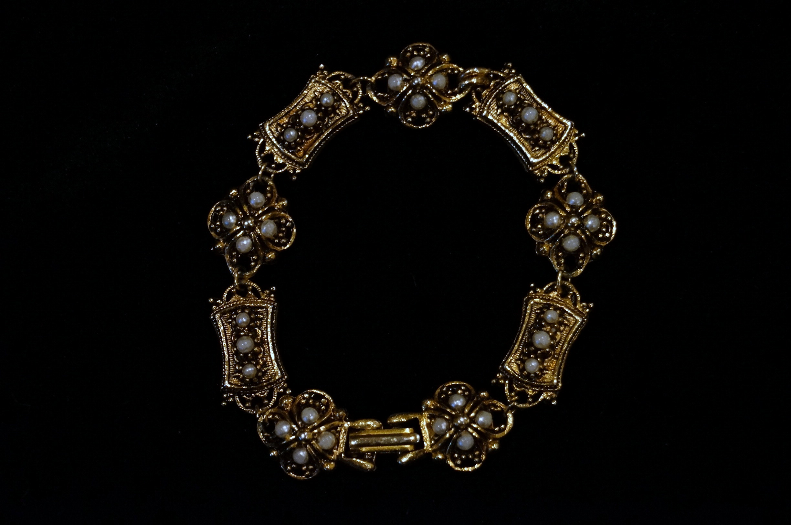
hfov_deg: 29.9
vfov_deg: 20.1
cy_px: 262
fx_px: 1481
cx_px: 396
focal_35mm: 68
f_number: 5.6
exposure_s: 1/60
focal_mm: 45
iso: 3200
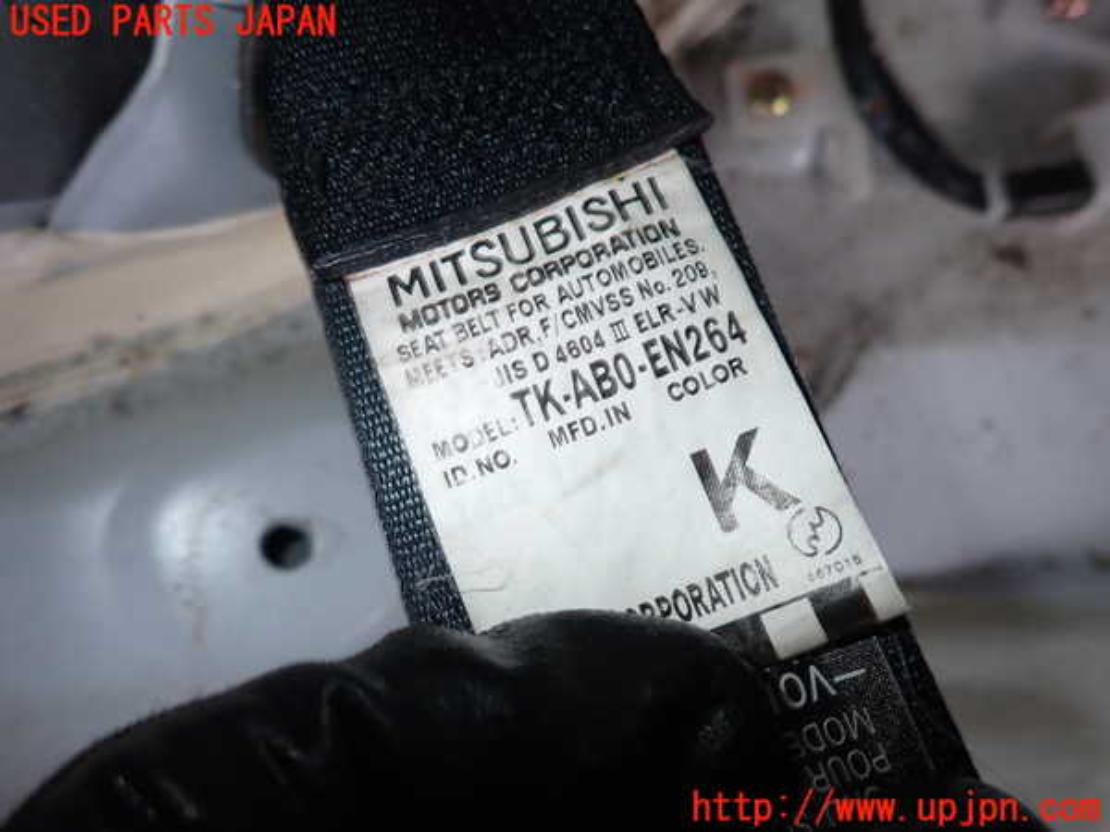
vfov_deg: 54.9
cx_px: 555
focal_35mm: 25
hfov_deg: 69.4
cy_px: 416
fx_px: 802
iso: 200
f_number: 5.6
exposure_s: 1/30
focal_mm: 4.5
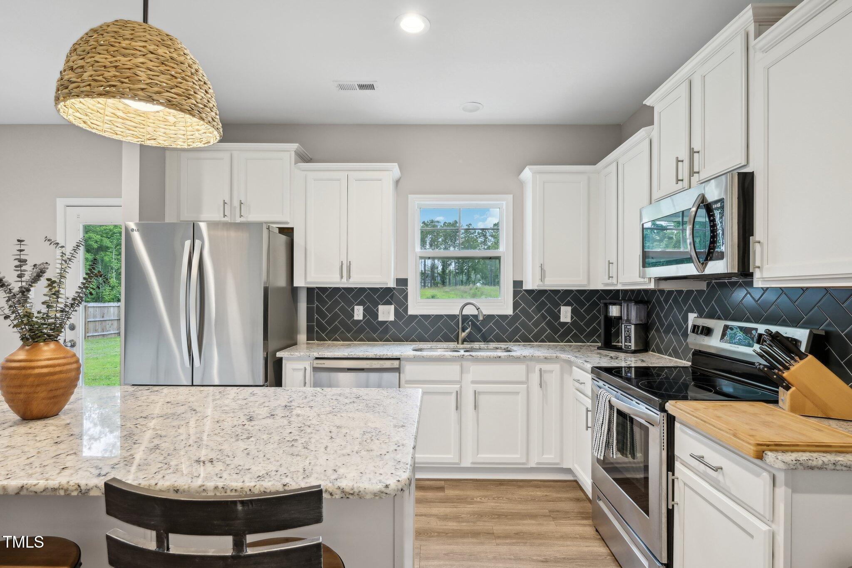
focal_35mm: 18
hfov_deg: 90.0
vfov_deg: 67.4
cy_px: 284
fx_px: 426
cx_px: 426
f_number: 8
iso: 400
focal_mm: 18
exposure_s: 1/6
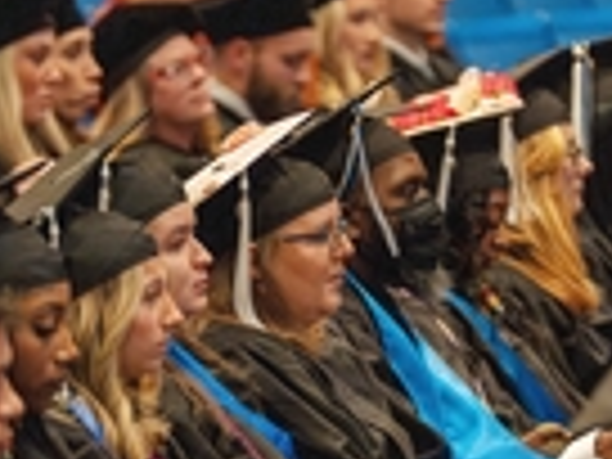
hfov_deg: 4.3
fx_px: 8186
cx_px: 418
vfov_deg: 3.2
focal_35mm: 463
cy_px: 396
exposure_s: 1/60
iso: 6400
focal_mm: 170
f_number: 2.8
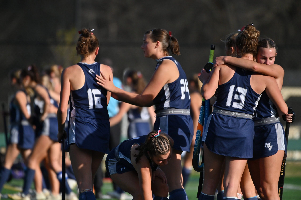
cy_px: 100
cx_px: 150
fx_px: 4010
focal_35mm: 480
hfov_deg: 4.3
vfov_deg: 2.9
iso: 400
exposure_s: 1/5000
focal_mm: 480
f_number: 5.6
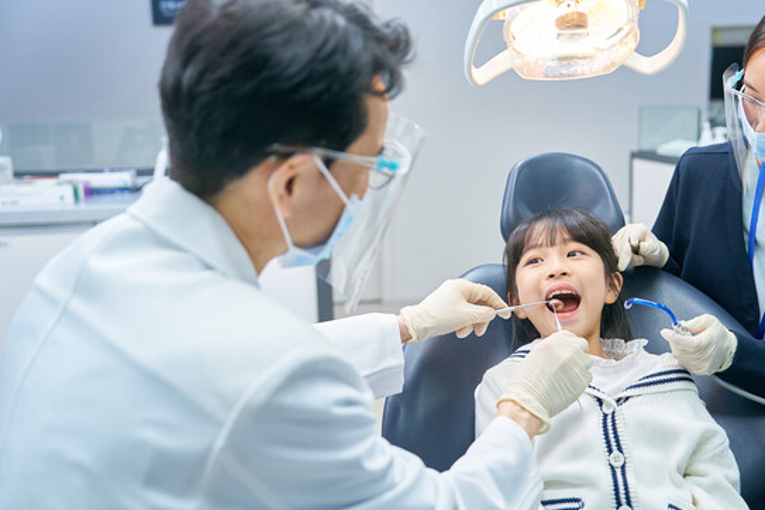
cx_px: 420
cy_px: 254
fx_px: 892
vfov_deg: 31.9
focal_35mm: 42
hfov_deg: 46.3
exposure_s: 1/80
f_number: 2.8
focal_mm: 38
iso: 400
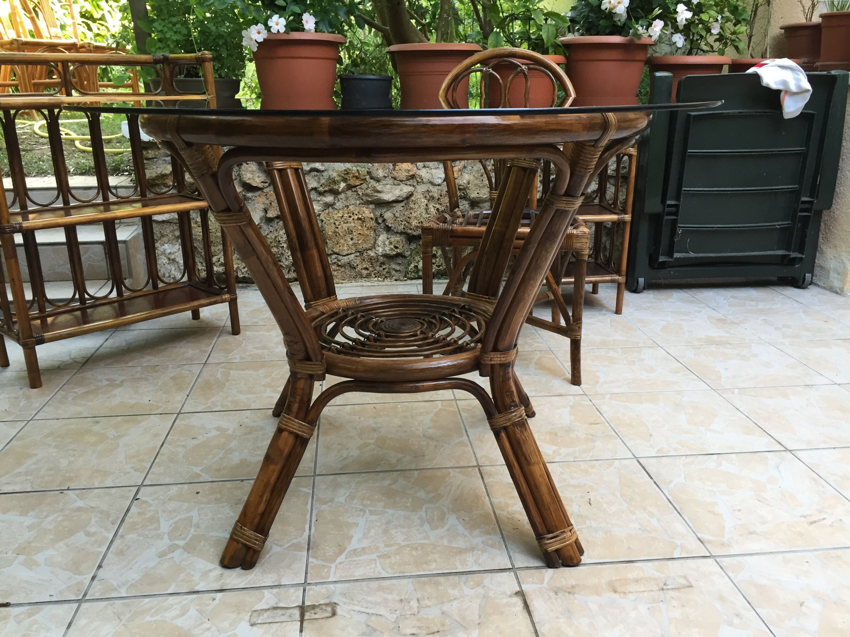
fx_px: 712
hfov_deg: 61.7
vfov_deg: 48.2
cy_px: 318
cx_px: 425
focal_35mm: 29
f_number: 2.2
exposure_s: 1/30
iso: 32
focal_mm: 4.15
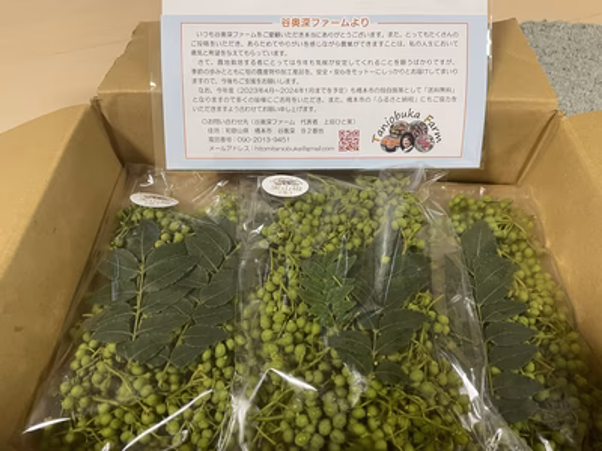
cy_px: 226
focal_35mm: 26
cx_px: 301
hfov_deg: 67.3
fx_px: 452
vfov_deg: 53.1
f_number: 1.6
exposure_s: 1/50
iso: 160
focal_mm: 4.2
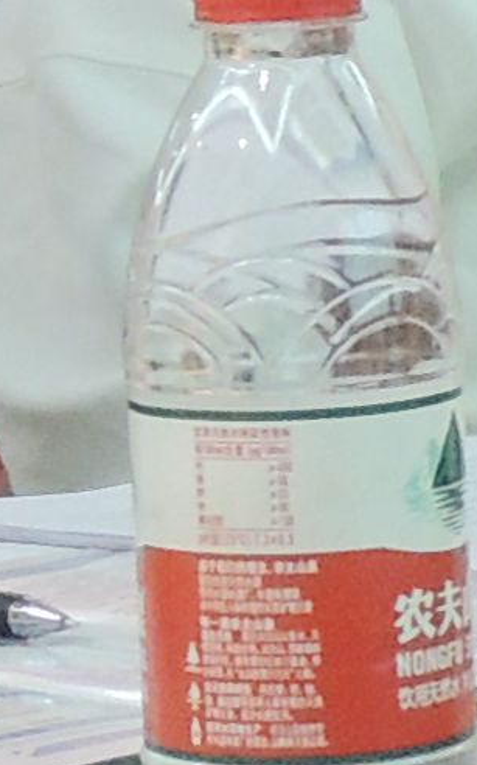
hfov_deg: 4.4
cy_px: 75
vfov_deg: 7.0
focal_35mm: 298
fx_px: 6206
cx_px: -109
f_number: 3.1
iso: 400
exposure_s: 1/25
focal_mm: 5.3
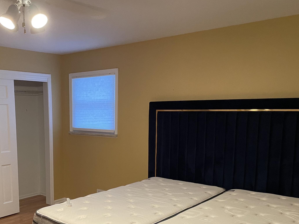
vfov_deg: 37.0
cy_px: 162
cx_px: 106
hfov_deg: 48.4
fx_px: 328
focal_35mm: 38
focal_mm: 4.2
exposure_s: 1/60
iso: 400
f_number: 1.6
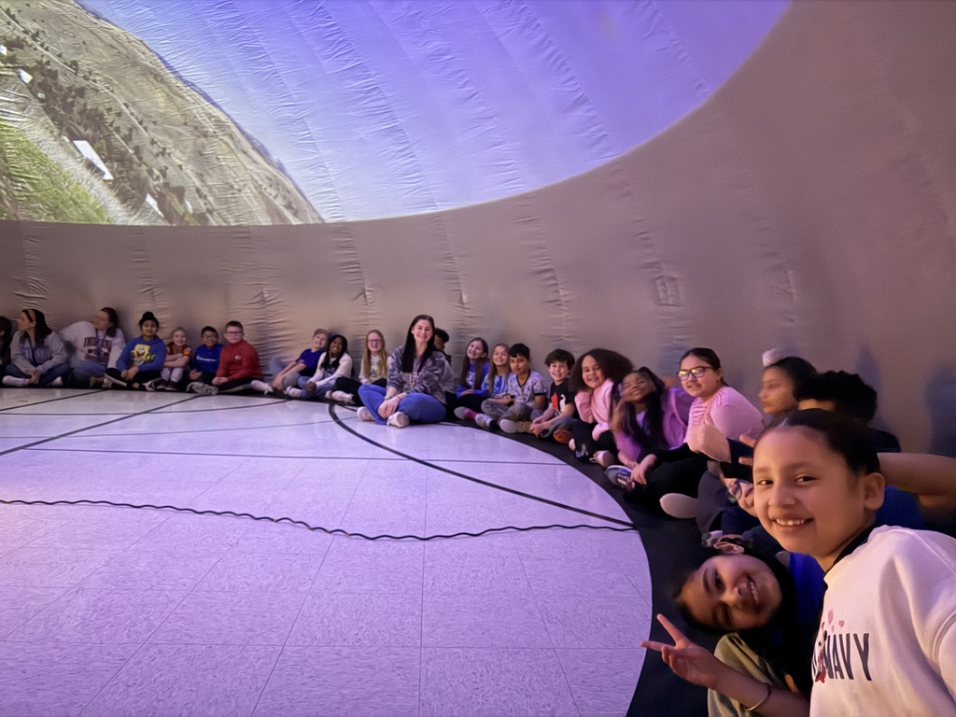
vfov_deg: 56.8
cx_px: 478
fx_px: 663
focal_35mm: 24
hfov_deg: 71.6
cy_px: 358
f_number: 1.78
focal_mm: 6.76
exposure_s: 1/15
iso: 6400
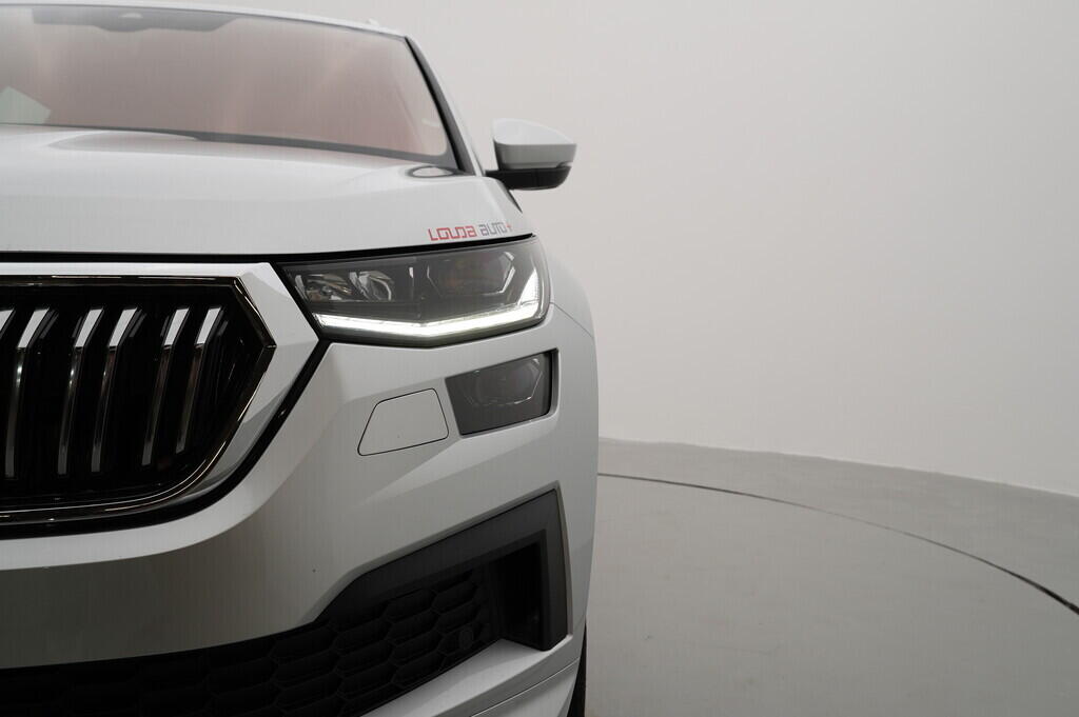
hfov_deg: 53.2
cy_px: 358
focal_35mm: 36
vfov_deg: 36.8
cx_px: 540
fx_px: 1078
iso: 100
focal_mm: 24
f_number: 5.6
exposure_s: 1/80
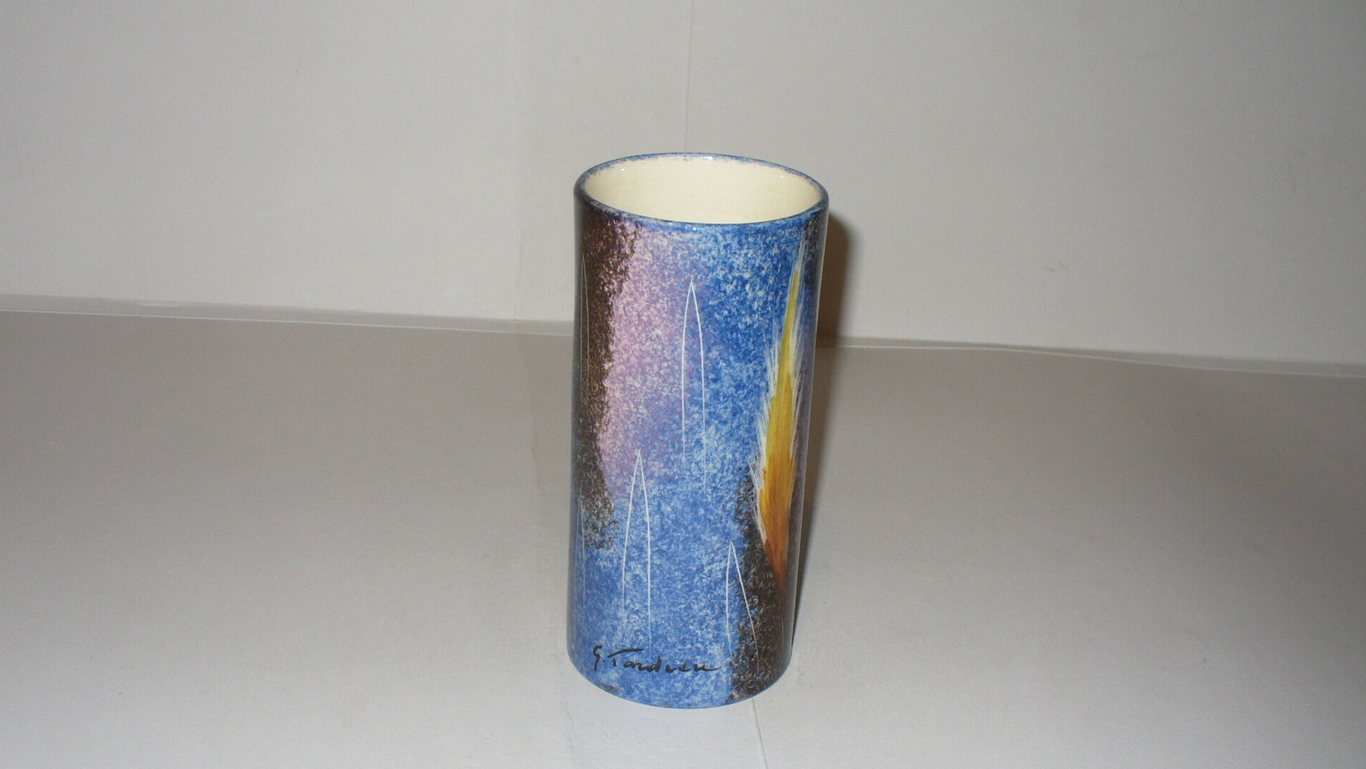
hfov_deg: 47.4
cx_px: 685
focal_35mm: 43
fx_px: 1557
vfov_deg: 27.7
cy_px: 410
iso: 80
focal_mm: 6.1
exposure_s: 1/30
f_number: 2.8
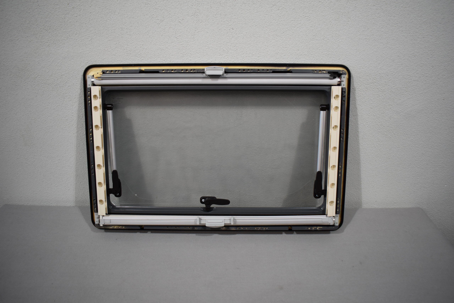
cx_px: 227
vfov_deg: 47.9
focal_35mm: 27
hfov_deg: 67.4
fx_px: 340
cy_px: 152
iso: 400
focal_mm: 18
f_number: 3.5
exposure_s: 1/250
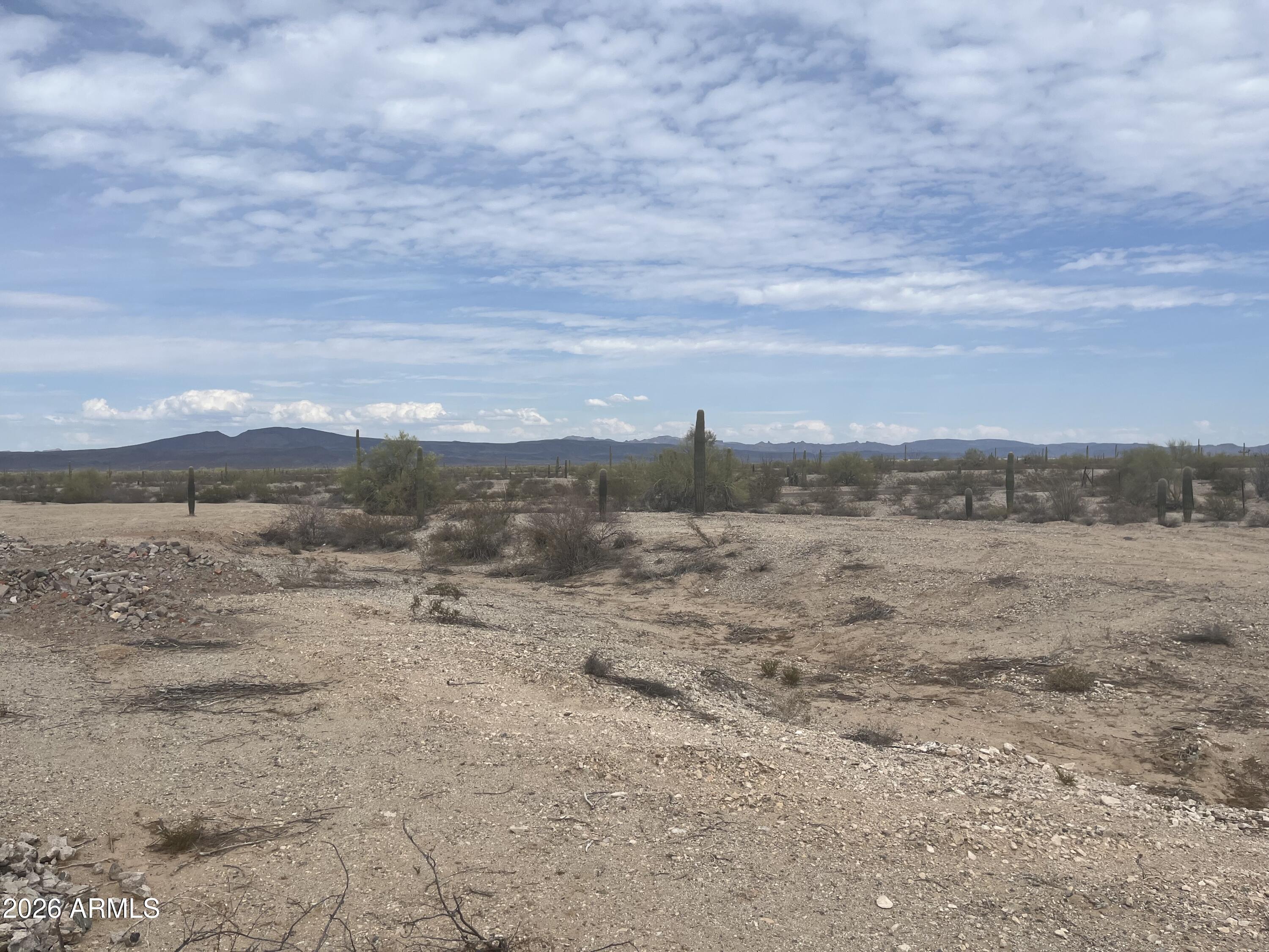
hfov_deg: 67.3
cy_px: 476
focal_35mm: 26
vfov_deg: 53.1
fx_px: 953
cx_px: 634
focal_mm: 5.1
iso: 50
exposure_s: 1/6494
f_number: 1.6
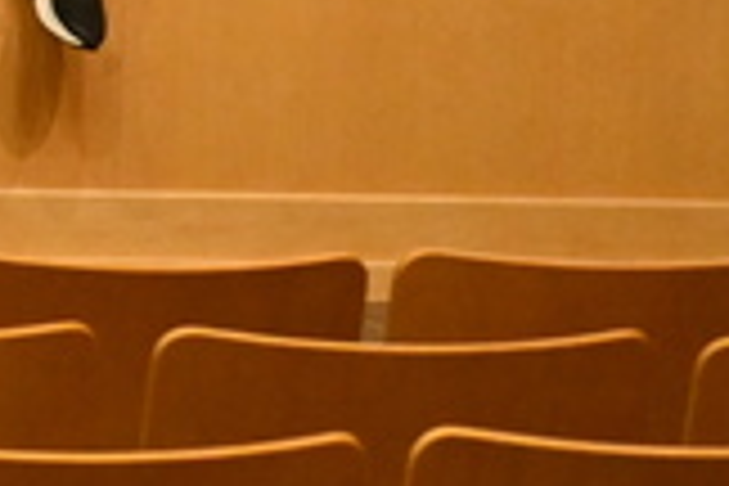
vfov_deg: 2.9
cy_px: -803
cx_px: -1454
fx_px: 9598
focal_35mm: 474
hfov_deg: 4.2
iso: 2800
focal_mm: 50
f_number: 4.5
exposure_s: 1/125
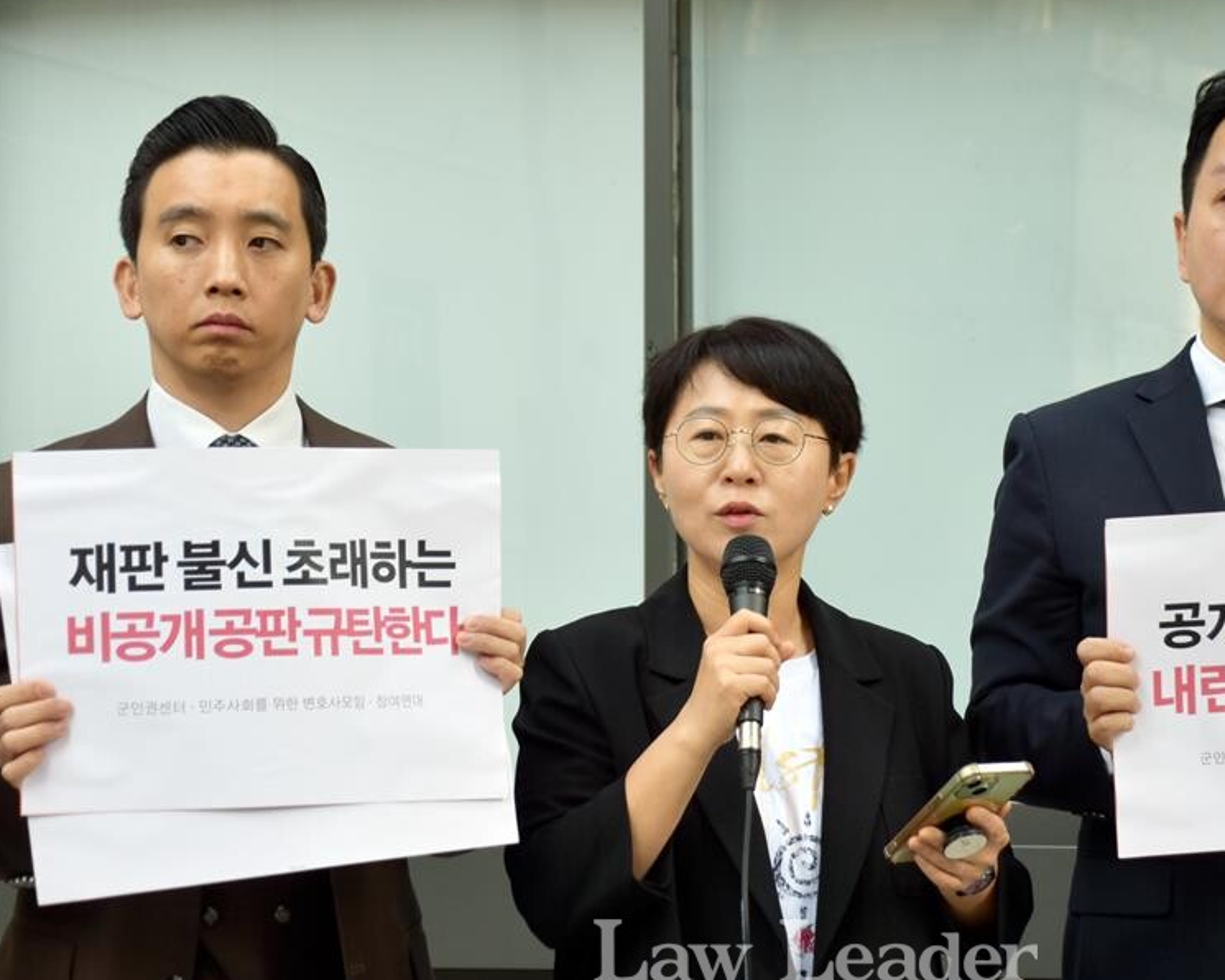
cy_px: 484
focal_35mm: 120
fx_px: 4351
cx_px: 791
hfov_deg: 16.0
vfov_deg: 12.9
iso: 160
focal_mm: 62
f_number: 5
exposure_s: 1/250
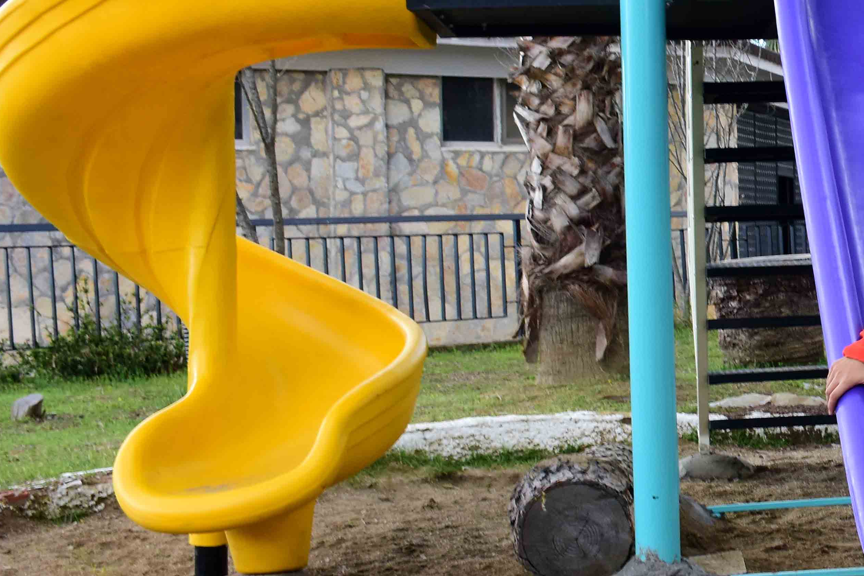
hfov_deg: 22.8
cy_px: 280
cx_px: 1026
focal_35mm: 82
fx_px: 1972
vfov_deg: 16.6
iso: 640
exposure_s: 1/250
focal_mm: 23
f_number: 8
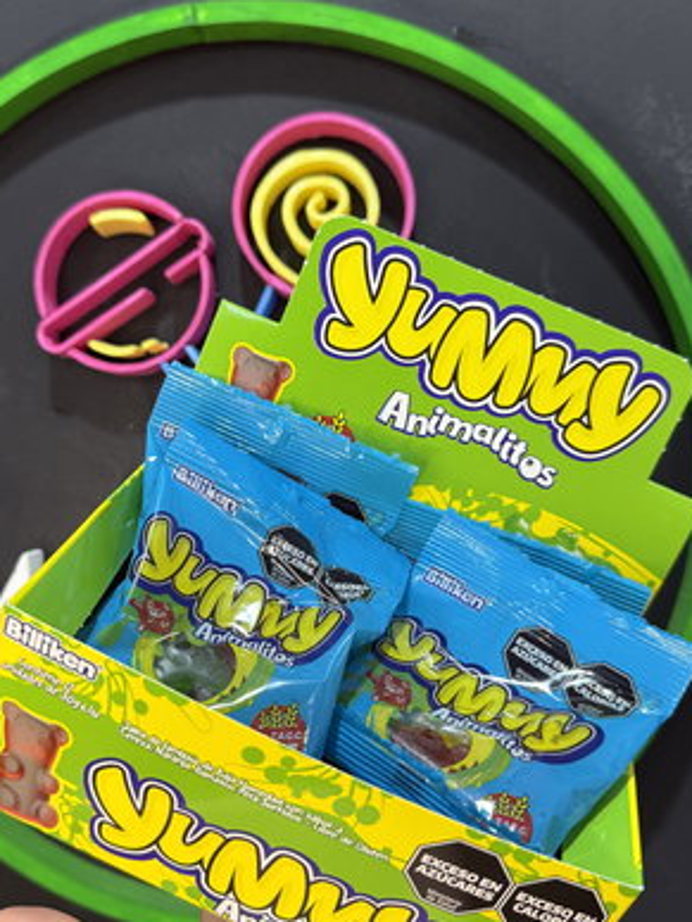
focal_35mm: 33
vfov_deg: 55.3
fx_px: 880
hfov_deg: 42.9
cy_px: 479
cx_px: 304
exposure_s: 1/51
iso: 125
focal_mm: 6.76
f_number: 1.78
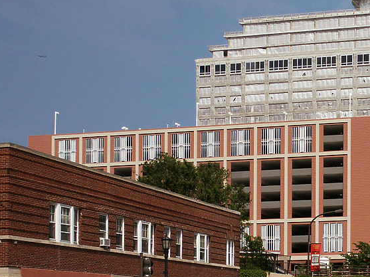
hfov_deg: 25.3
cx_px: 291
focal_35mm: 76
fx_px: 812
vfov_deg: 19.3
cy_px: 179
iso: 64
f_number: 8
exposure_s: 1/350
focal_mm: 9.72
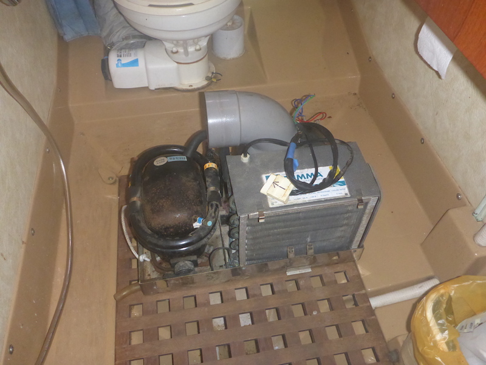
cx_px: 243
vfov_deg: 49.7
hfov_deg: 63.4
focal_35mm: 28
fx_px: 393
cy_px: 182
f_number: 3.3
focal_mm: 4.9
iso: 800
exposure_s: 1/60
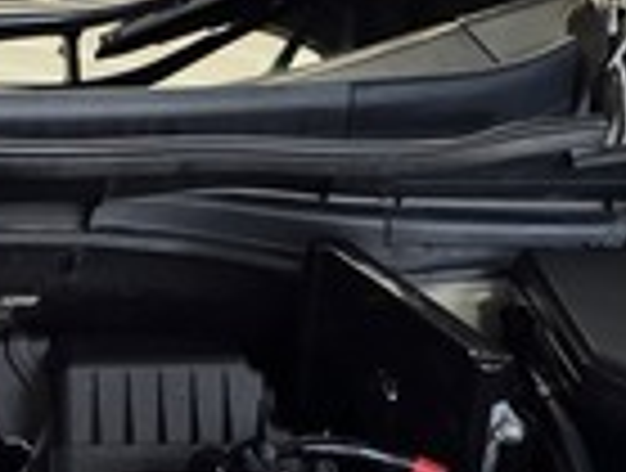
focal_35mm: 169
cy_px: 544
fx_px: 3064
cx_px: -356
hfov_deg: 11.1
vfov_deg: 8.7
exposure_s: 1/69.3
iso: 16
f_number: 1.7
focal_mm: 6.25
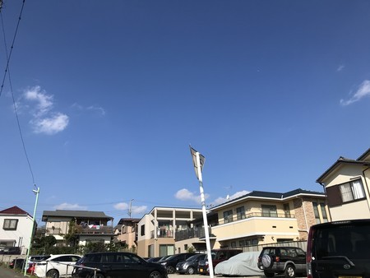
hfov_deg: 63.4
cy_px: 139
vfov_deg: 49.8
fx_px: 299
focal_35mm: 28
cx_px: 185
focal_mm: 3.99
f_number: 1.8
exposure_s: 1/3425
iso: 20
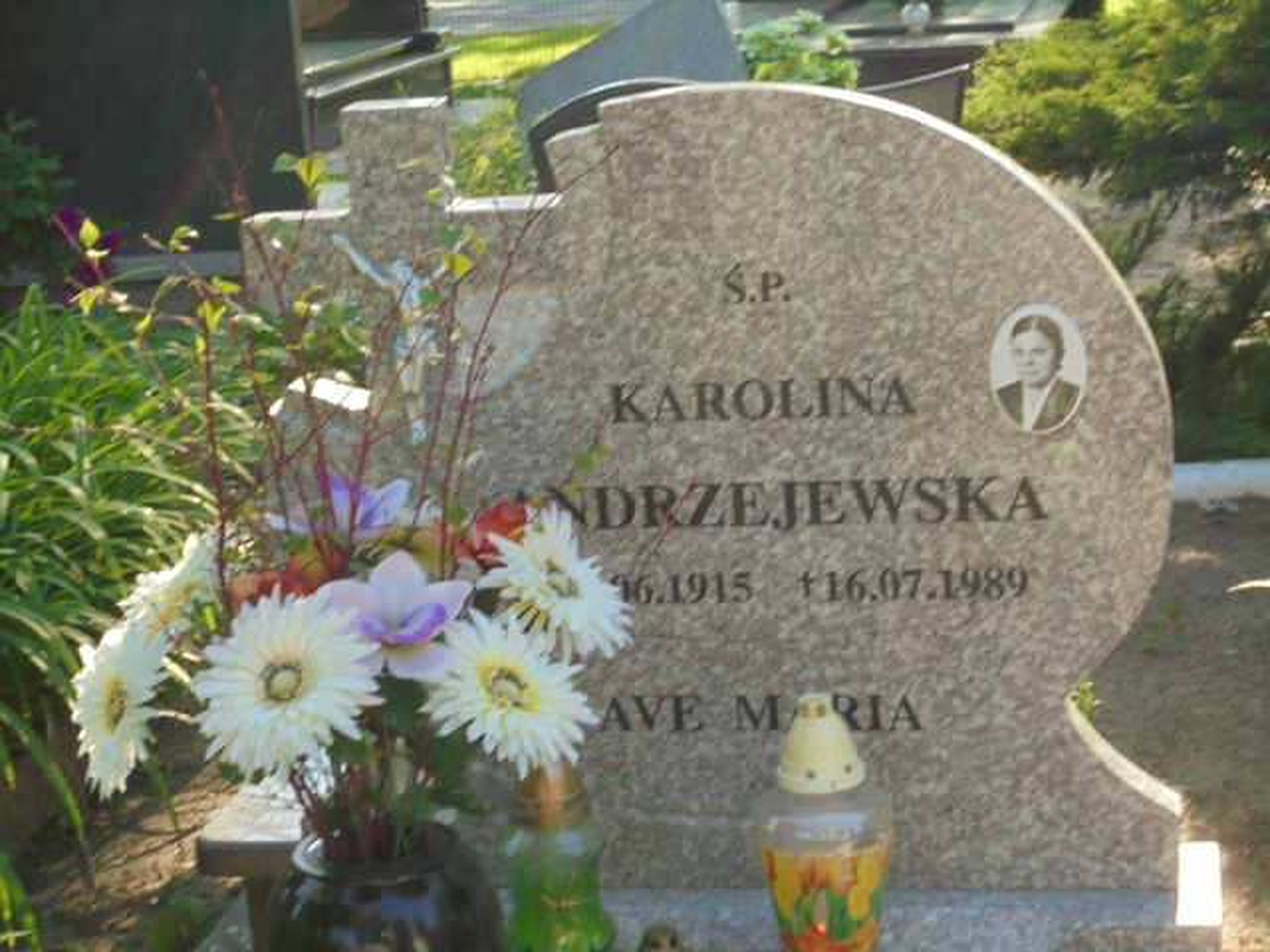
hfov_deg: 26.7
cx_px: 635
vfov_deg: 20.2
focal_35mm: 73
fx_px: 2678
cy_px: 476
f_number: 6.1
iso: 100
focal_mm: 13.1
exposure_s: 1/60
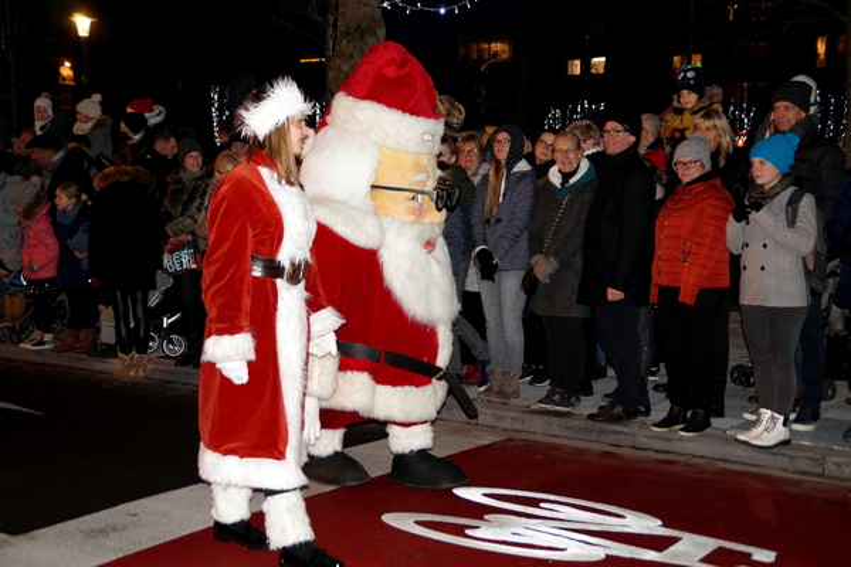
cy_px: 284
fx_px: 1064
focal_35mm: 45
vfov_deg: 29.9
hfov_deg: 43.6
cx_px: 426
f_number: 4
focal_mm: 30
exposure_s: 1/60
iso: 1000
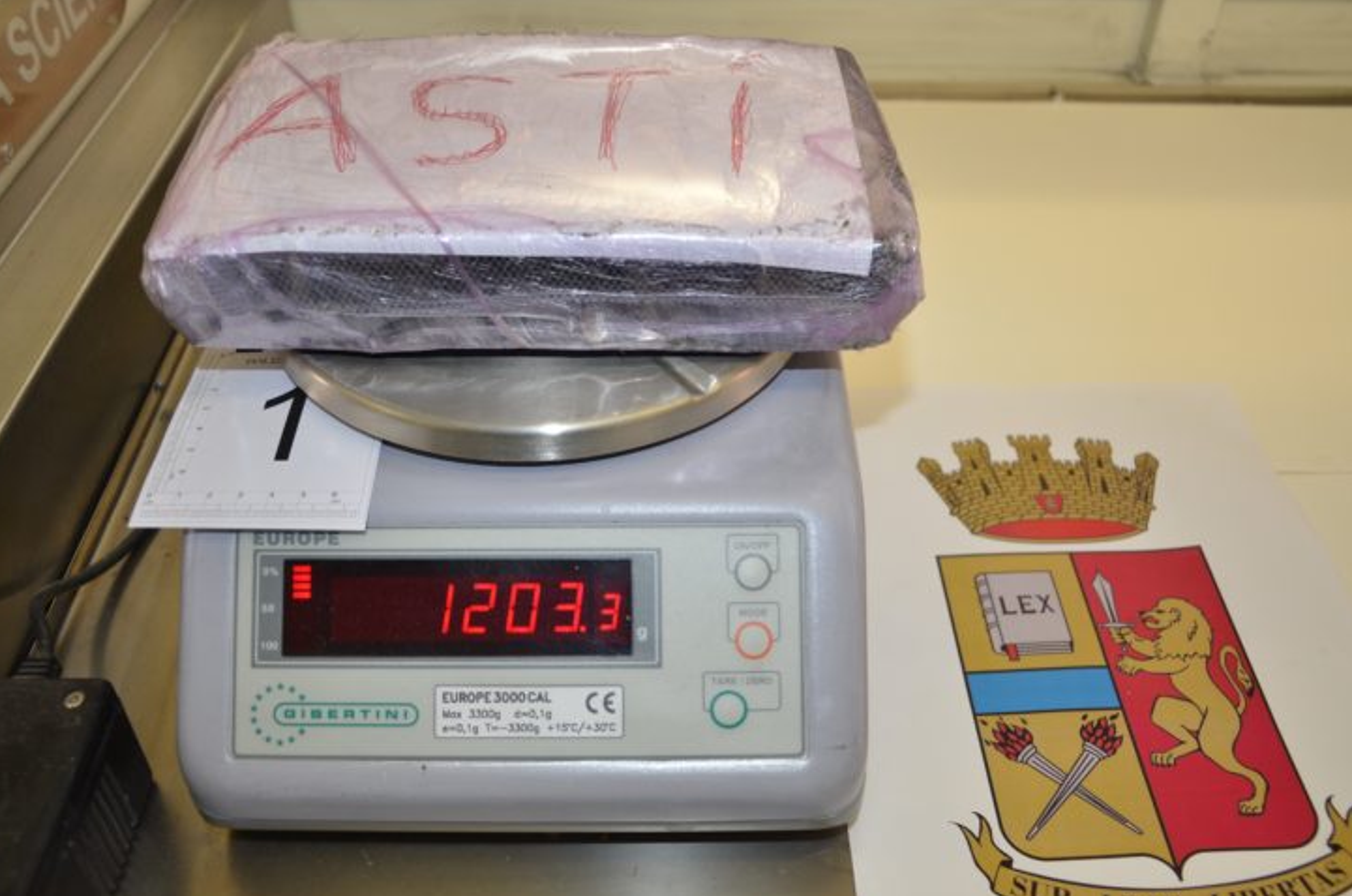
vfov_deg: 39.2
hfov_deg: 56.5
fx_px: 1257
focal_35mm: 34
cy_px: 470
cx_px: 701
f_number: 3.8
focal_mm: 21
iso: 320
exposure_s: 1/60
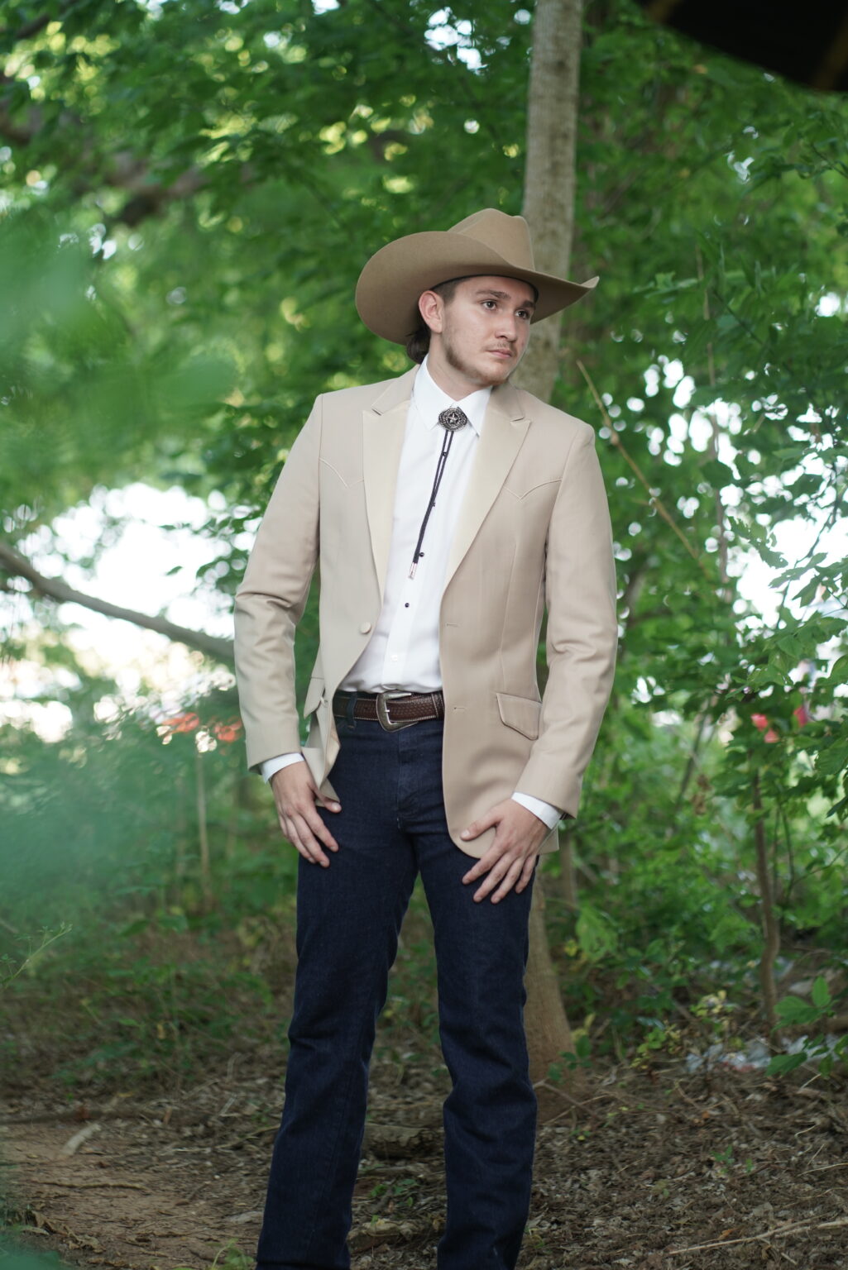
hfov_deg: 16.1
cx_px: 424
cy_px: 635
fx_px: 3001
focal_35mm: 85
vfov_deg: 23.9
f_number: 2.2
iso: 250
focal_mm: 85
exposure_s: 1/125
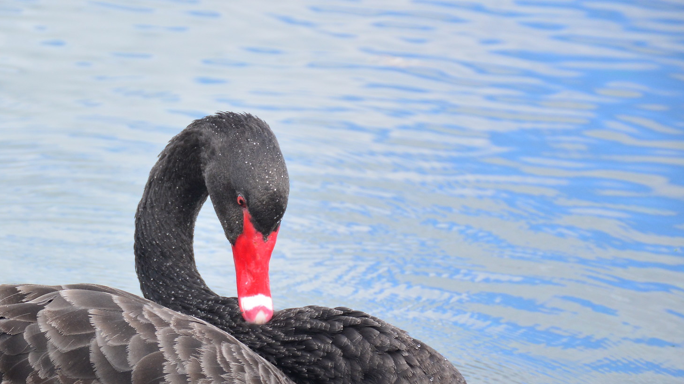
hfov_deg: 8.3
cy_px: 322
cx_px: 131
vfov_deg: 4.7
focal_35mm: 259
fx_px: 4697
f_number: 5.6
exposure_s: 1/800
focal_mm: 100
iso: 640
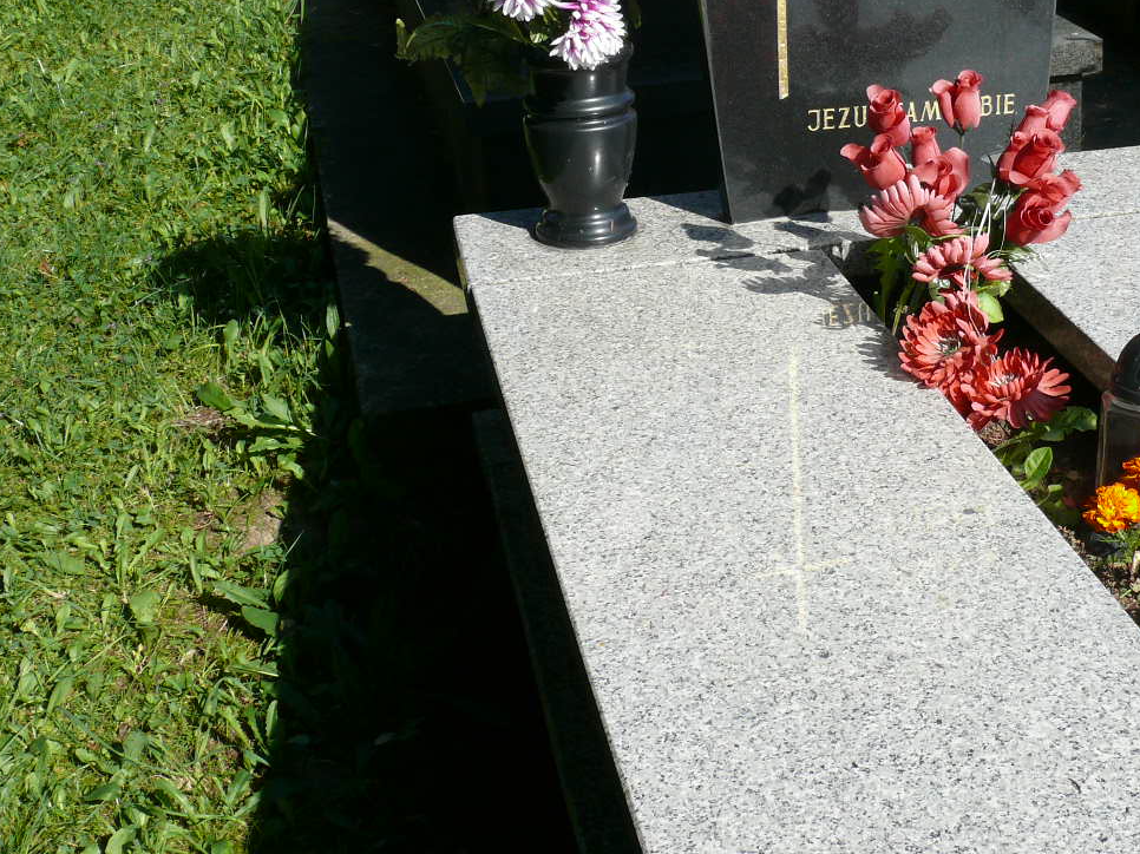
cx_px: 906
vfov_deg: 25.0
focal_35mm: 58
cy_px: 222
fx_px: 1910
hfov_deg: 32.4
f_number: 5.6
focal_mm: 7.4
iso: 100
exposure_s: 1/400
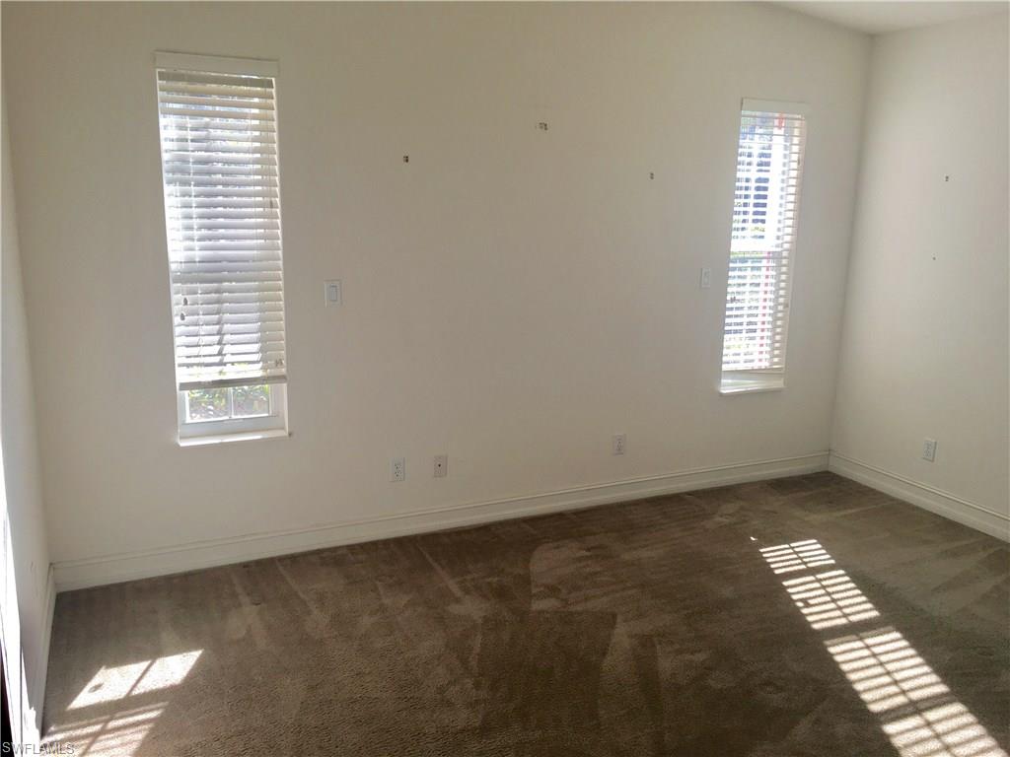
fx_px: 846
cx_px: 505
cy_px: 378
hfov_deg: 61.7
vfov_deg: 48.2
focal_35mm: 29
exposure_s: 1/173
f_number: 2.2
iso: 25
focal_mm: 4.15
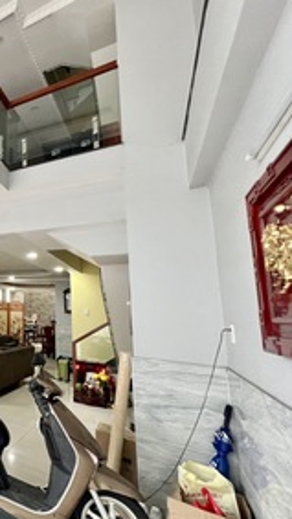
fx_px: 276
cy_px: 262
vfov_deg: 86.6
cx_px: -73
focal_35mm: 20
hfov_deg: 38.1
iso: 400
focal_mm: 1.57
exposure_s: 1/60
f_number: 1.8
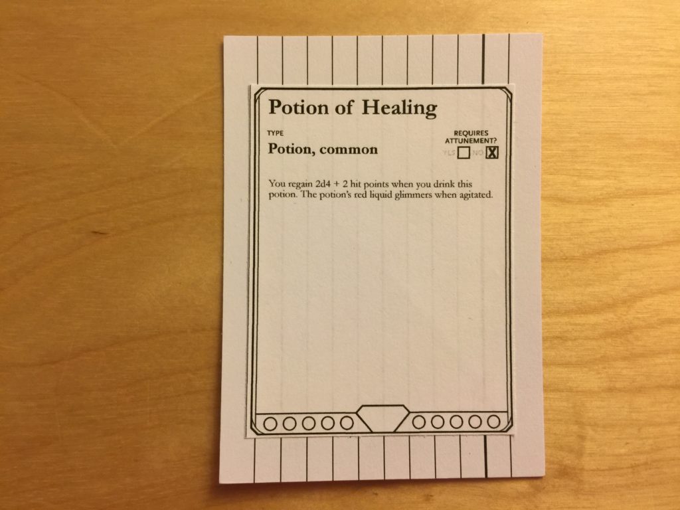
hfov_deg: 61.7
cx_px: 340
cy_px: 255
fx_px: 570
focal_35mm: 29
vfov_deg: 48.2
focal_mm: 4.15
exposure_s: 1/17
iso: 100
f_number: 2.2
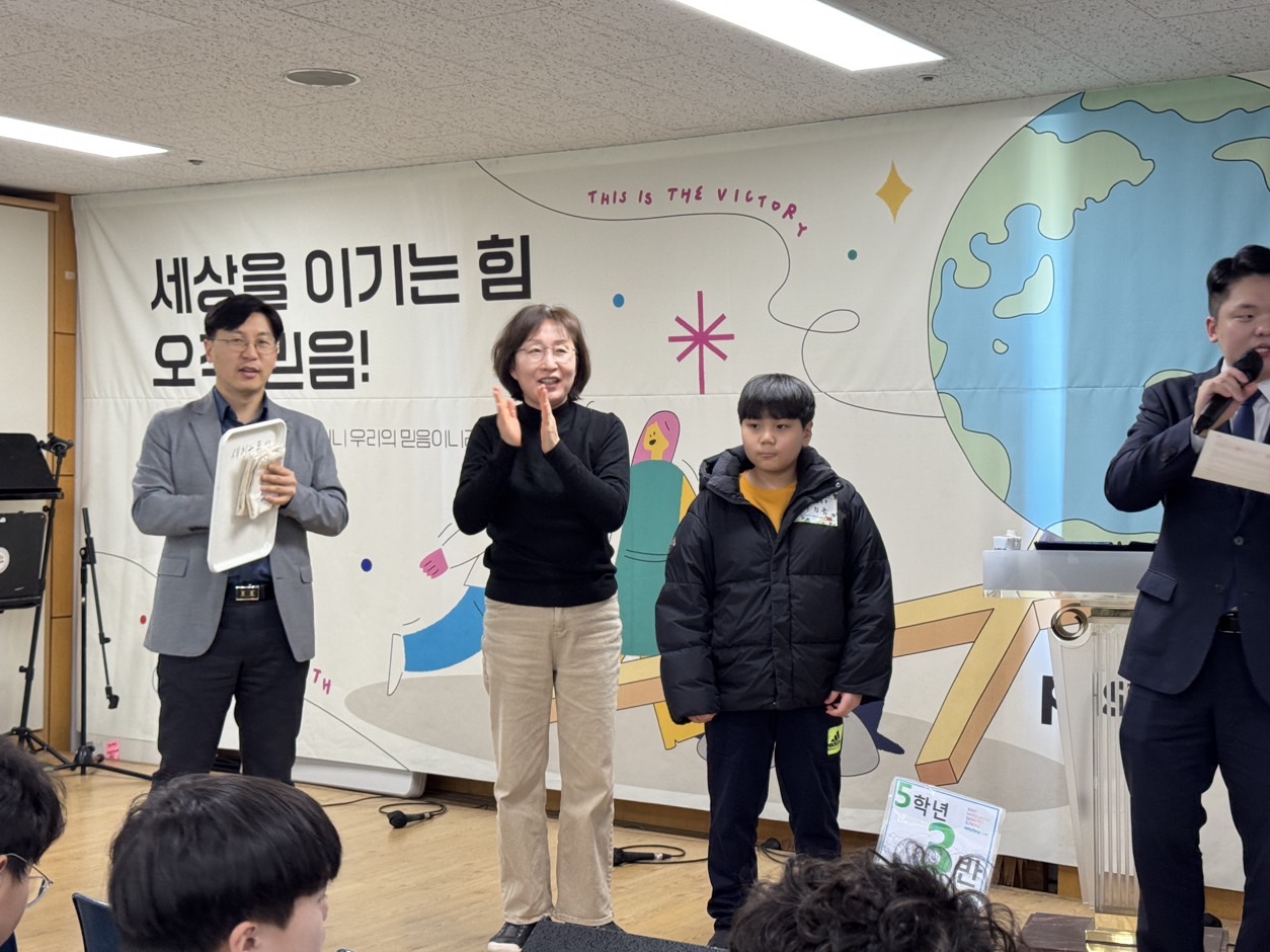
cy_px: 474
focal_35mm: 49
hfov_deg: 38.9
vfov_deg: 29.7
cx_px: 634
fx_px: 1797
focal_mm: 6.76
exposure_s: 1/60
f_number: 1.78
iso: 125
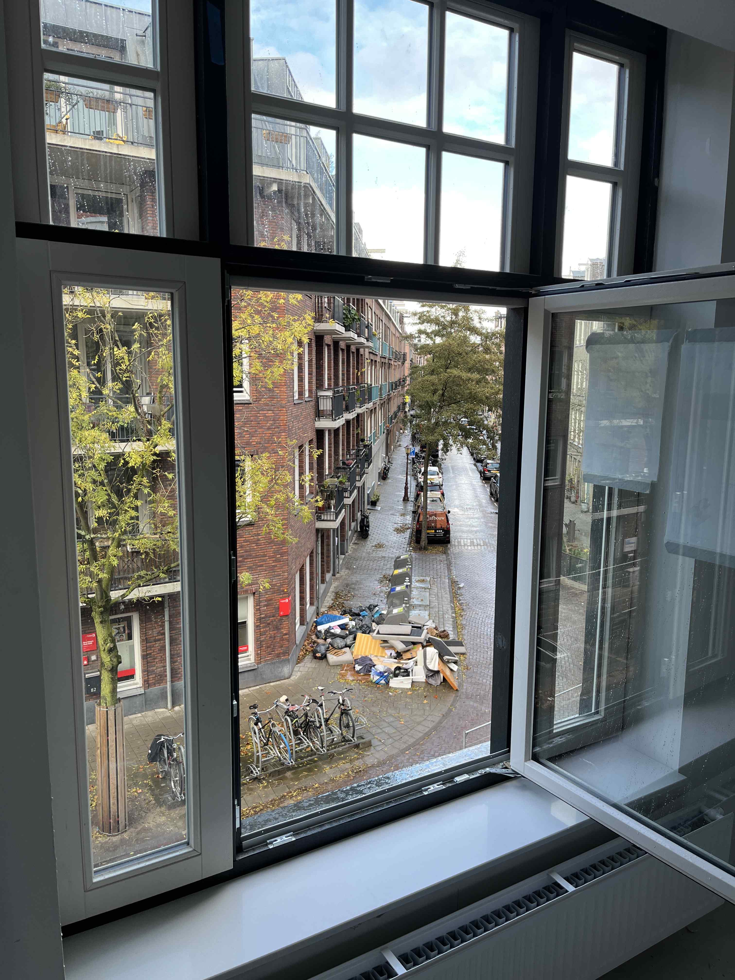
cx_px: 368
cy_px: 490
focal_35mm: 26
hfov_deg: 53.1
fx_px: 736
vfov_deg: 67.3
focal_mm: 5.1
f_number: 1.6
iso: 40
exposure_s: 1/173
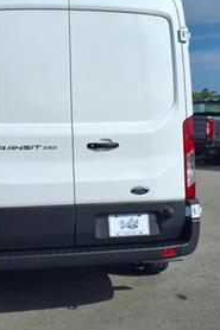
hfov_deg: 26.3
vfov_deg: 38.6
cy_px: 116
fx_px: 468
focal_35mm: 51
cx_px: 76
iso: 40
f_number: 1.9
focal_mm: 3.58
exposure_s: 1/5000
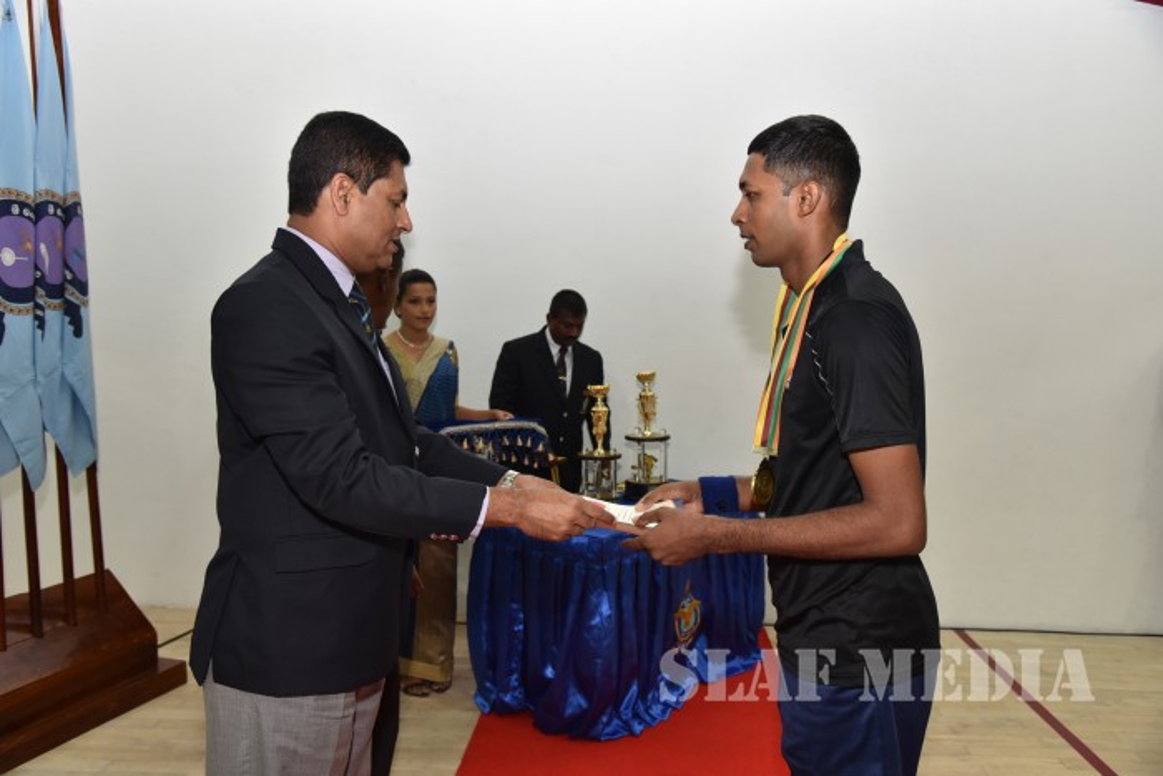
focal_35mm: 31
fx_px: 1002
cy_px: 388
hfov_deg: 60.3
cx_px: 582
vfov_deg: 42.3
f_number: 5
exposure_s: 1/125
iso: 1250
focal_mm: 31
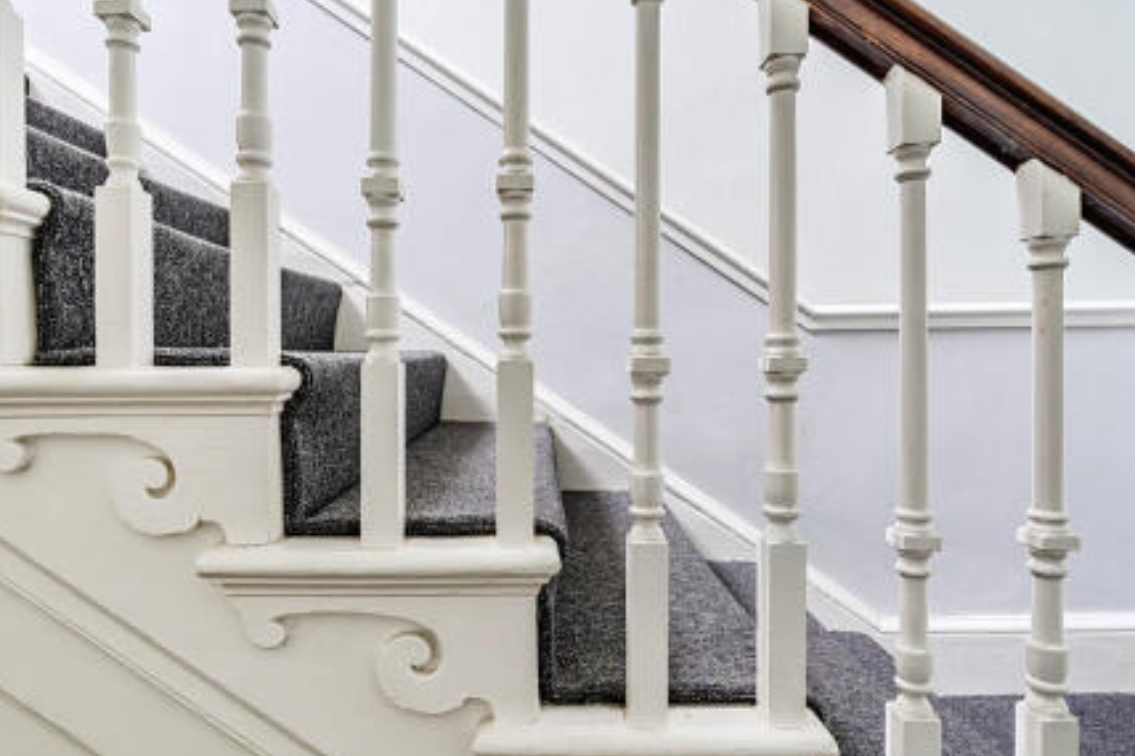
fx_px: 630
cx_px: 538
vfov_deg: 61.9
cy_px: 367
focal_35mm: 20
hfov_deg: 83.9
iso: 100
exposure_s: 4
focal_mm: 12
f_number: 8
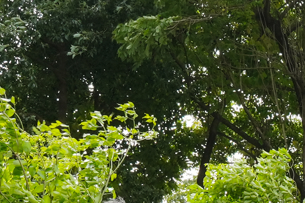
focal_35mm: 175
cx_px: 685
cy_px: 436
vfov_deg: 7.5
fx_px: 1483
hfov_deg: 10.4
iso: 640
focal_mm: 24
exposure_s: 1/400
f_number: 10
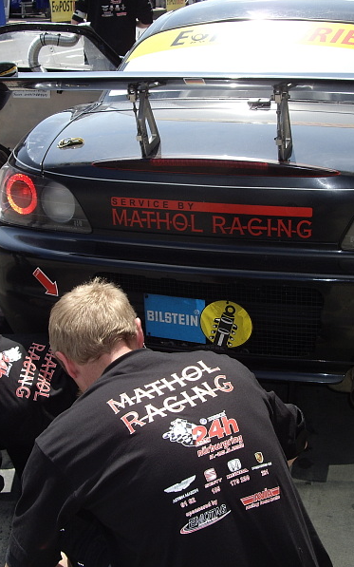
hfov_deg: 24.0
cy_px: 283
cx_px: 191
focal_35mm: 54
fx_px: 834
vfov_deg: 37.5
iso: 50
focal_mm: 7.9
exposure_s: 1/160
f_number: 5.6
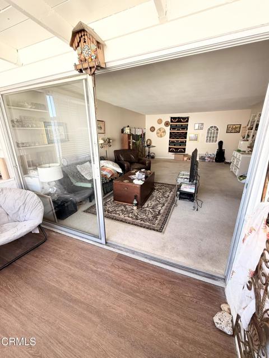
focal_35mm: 14
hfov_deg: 85.7
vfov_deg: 102.1
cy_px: 179
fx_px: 145
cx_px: 134
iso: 125
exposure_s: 1/99
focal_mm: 2.22
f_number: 2.2
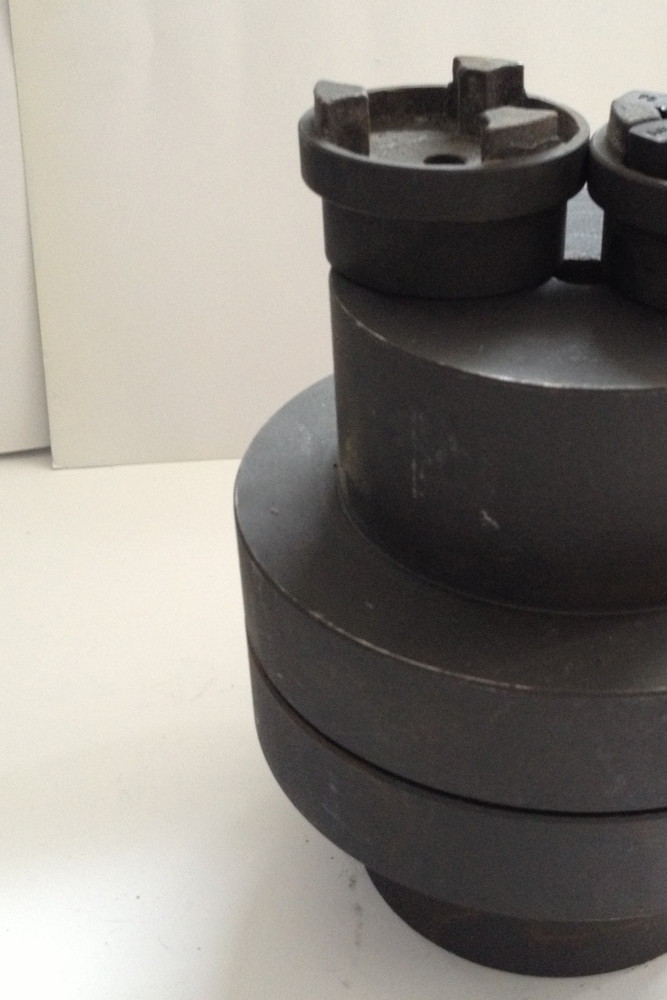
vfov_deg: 40.3
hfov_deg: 27.1
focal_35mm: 49
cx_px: 519
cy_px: 497
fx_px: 1361
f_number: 2.4
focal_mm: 4.28
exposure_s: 1/20
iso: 200
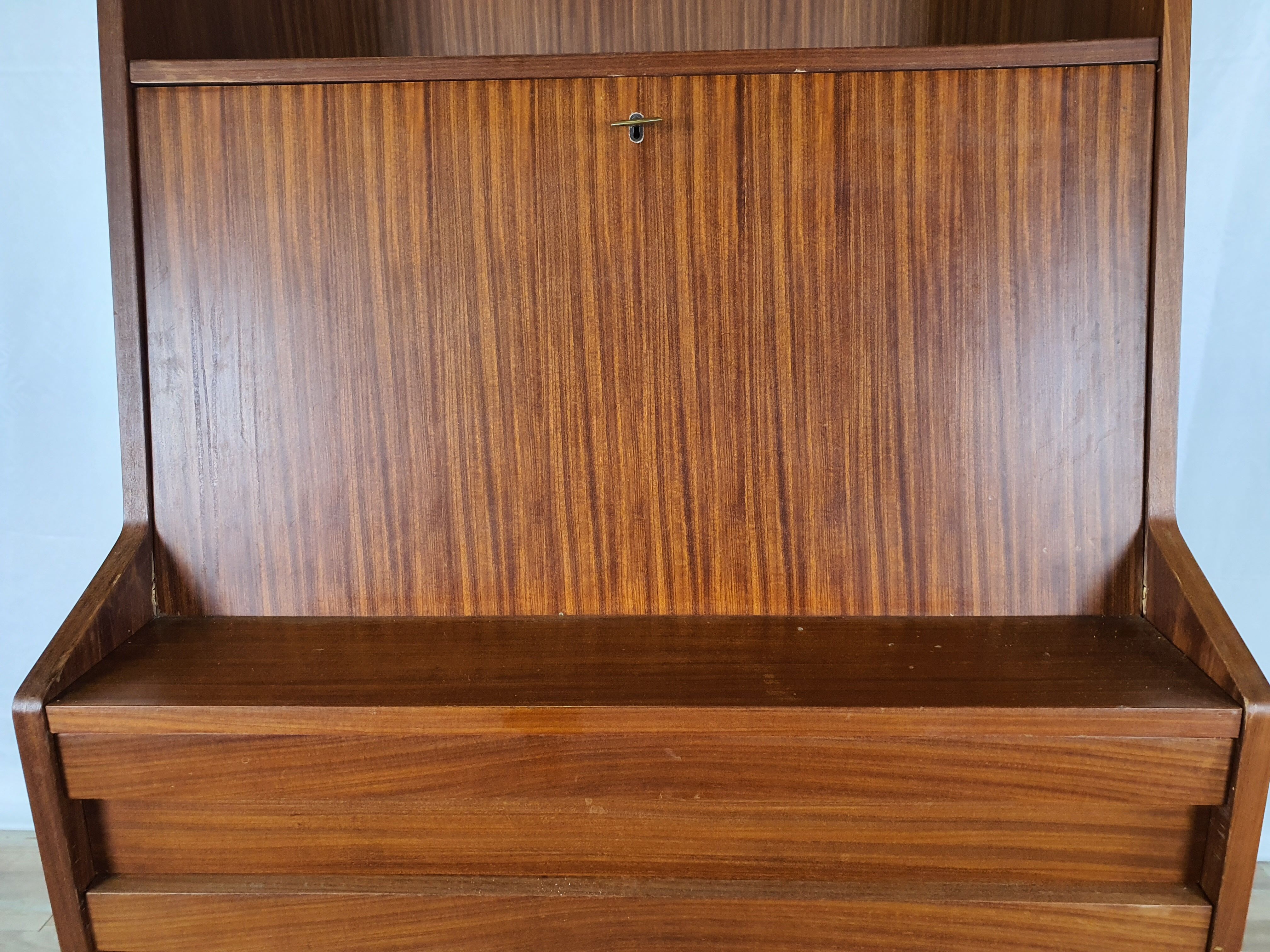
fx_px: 954
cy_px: 476
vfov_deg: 53.1
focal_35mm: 26
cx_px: 635
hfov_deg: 67.3
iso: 250
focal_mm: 4.3
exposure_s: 1/50
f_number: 2.4
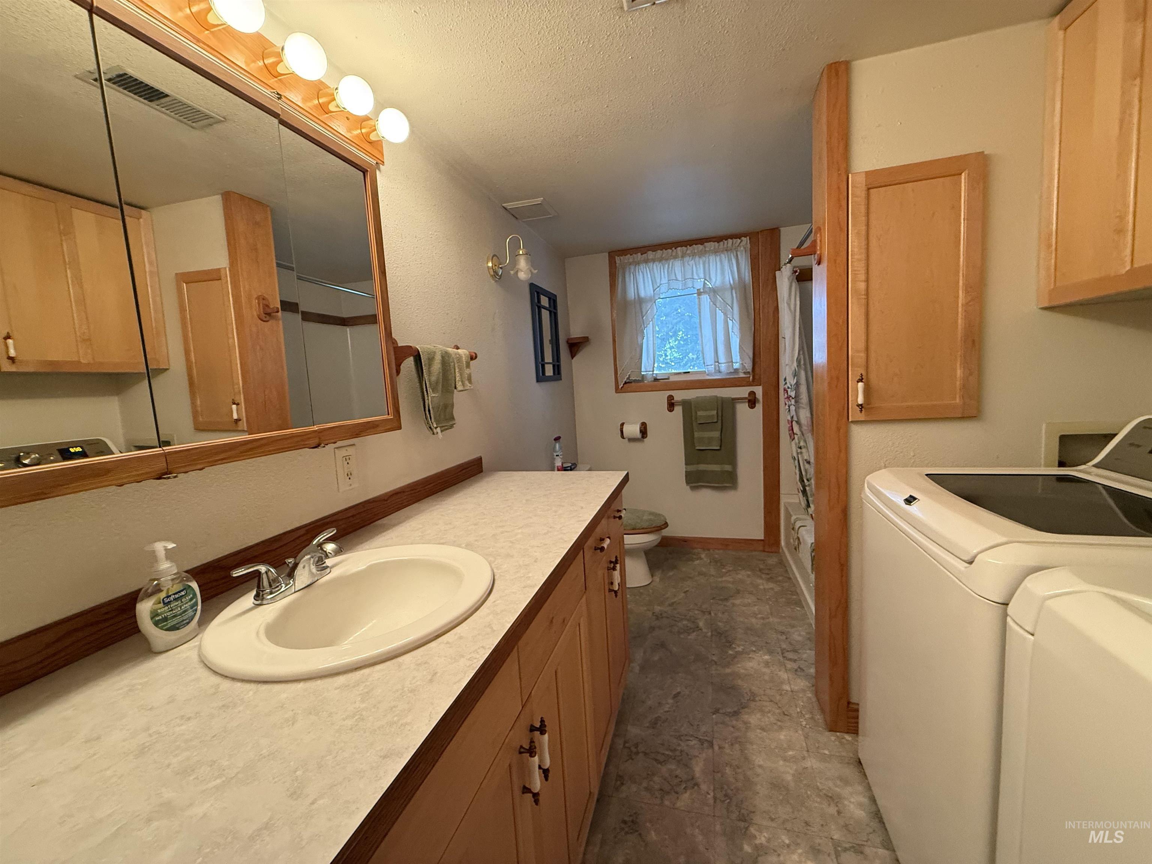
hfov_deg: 102.1
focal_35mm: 14
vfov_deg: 85.7
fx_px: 466
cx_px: 576
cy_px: 432
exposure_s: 1/60
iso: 500
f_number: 2.2
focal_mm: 2.22
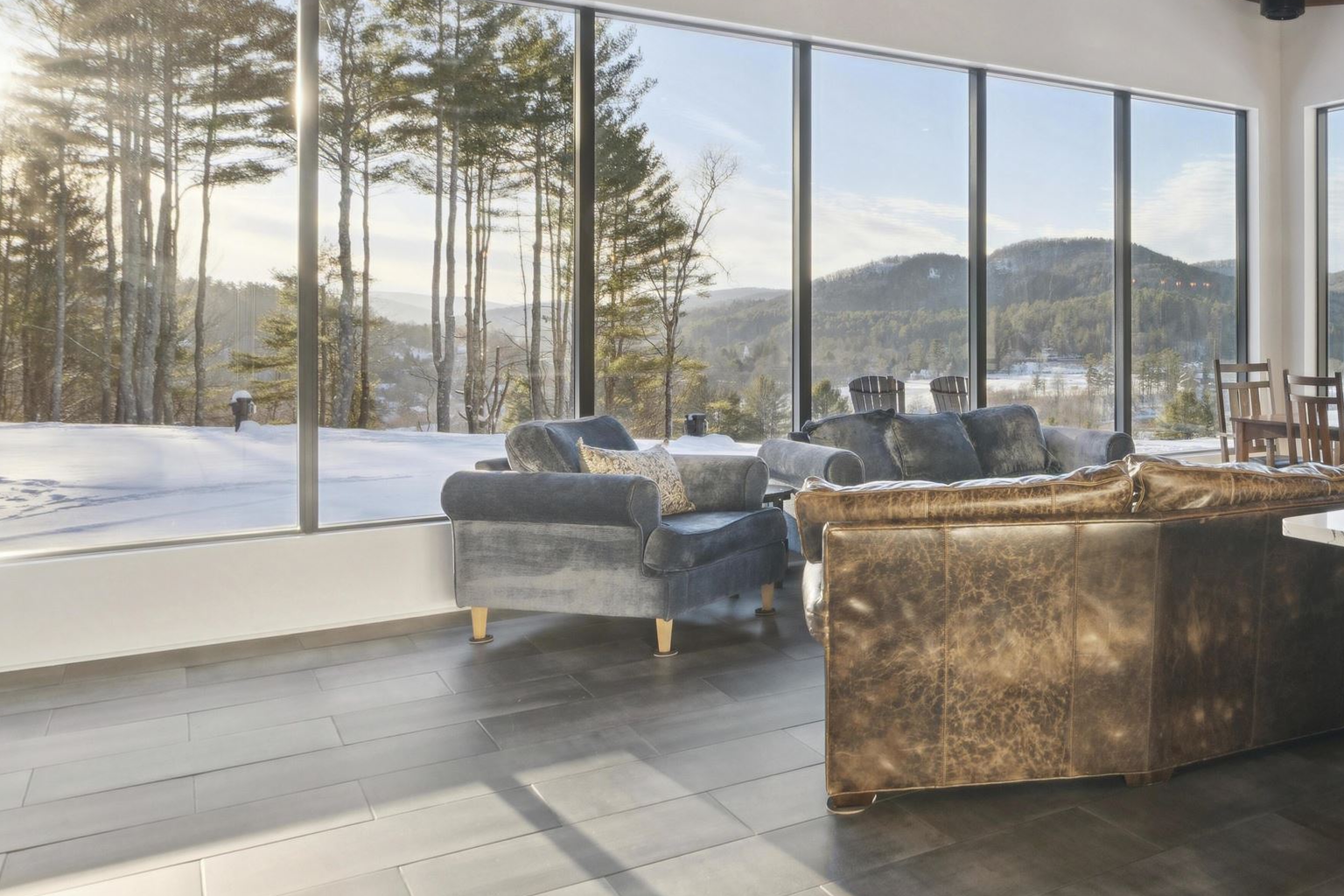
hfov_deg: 53.6
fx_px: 1195
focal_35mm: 32
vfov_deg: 40.8
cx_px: 1130
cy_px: 325
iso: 320
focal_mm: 16
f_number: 10
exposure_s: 1/30
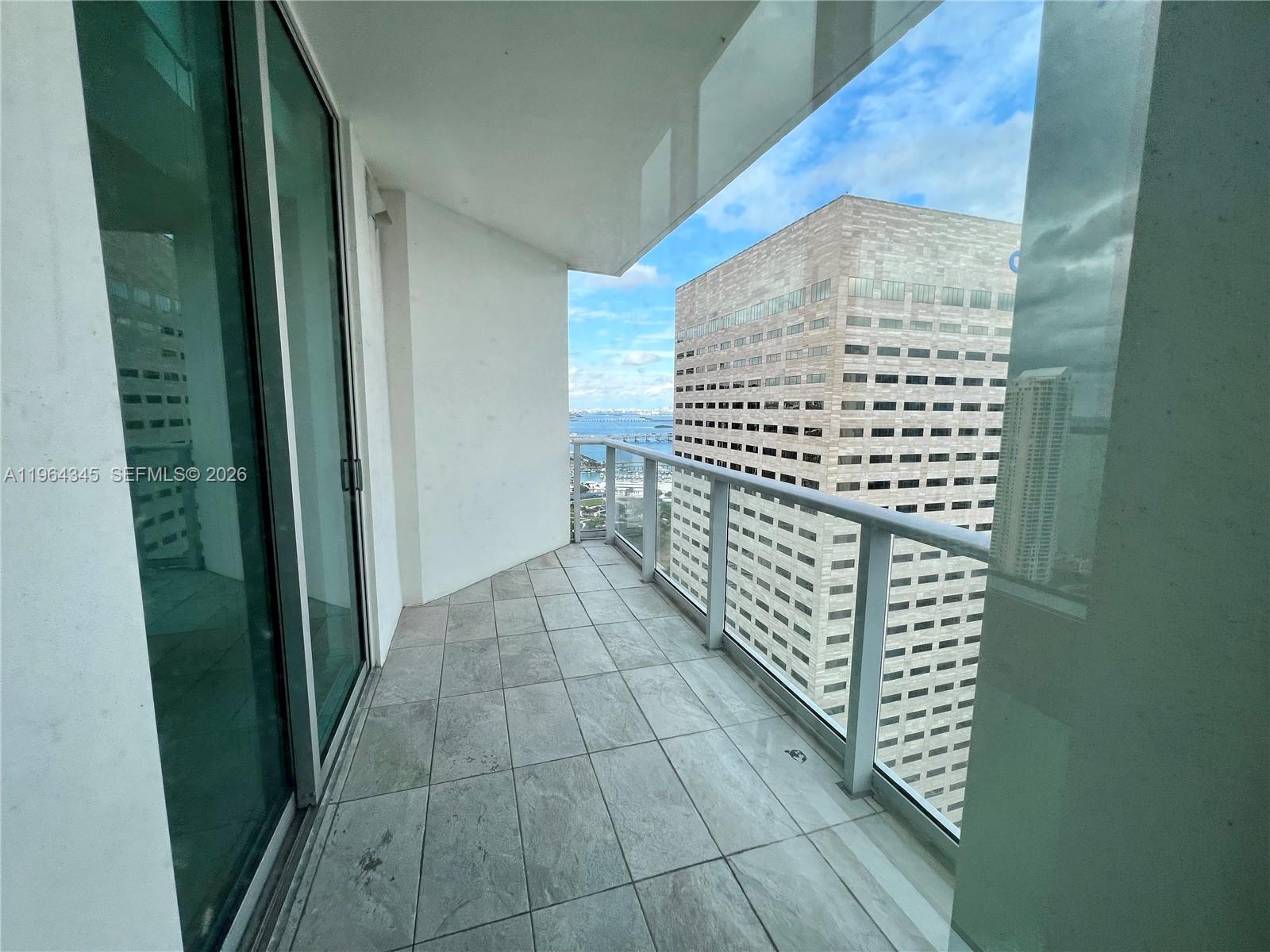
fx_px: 477
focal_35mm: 13
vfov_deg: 89.9
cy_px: 476
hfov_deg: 106.2
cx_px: 635
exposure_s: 1/567
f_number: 1.8
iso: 32
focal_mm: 1.57
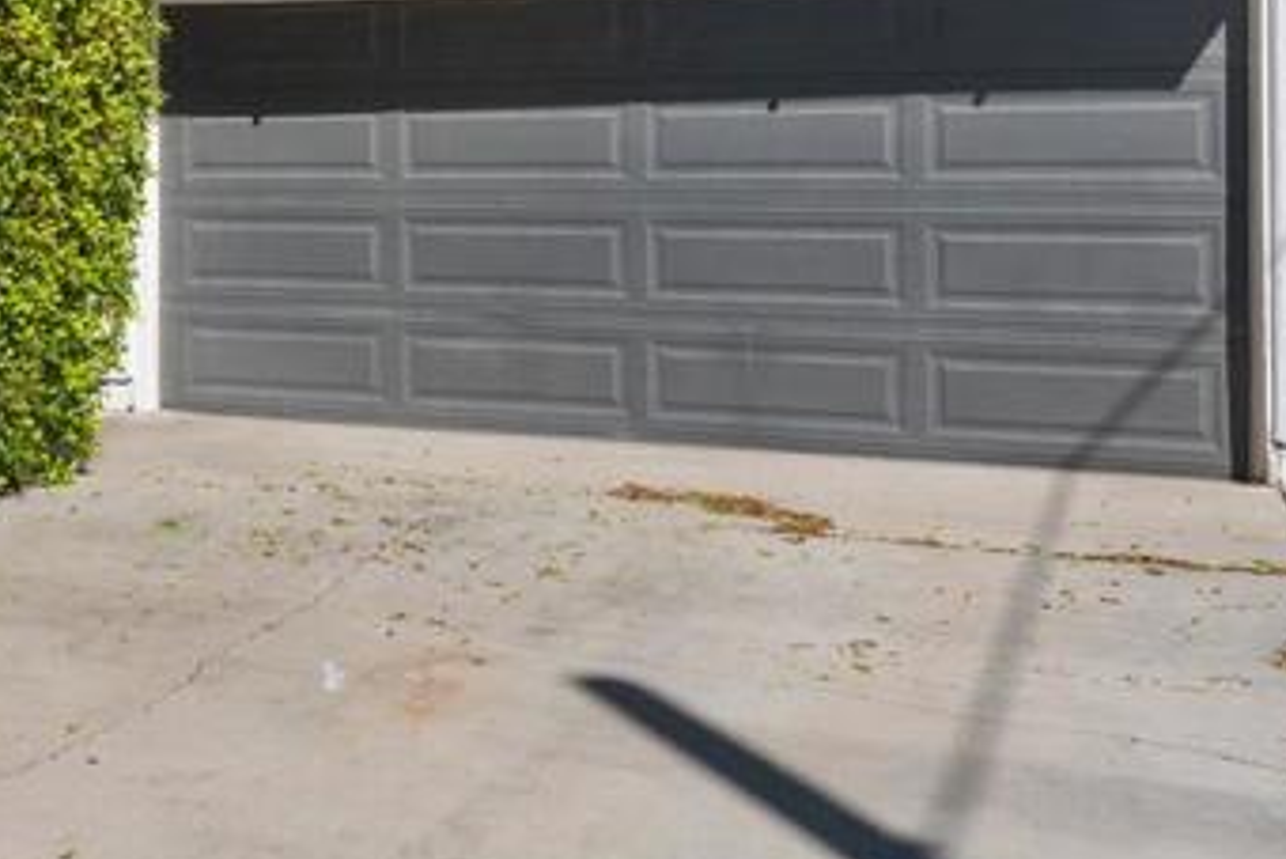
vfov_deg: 26.8
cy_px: 119
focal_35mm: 49
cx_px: 163
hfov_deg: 38.0
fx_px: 1751
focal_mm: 26
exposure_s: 1/640
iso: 64
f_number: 8
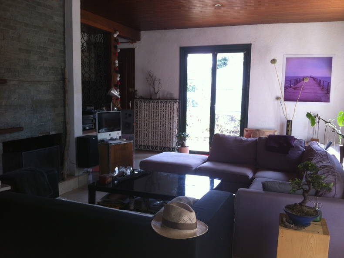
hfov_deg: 52.6
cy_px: 129
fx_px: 348
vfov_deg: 40.7
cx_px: 172
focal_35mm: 35
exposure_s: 1/40
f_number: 2.8
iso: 80
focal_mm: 3.85
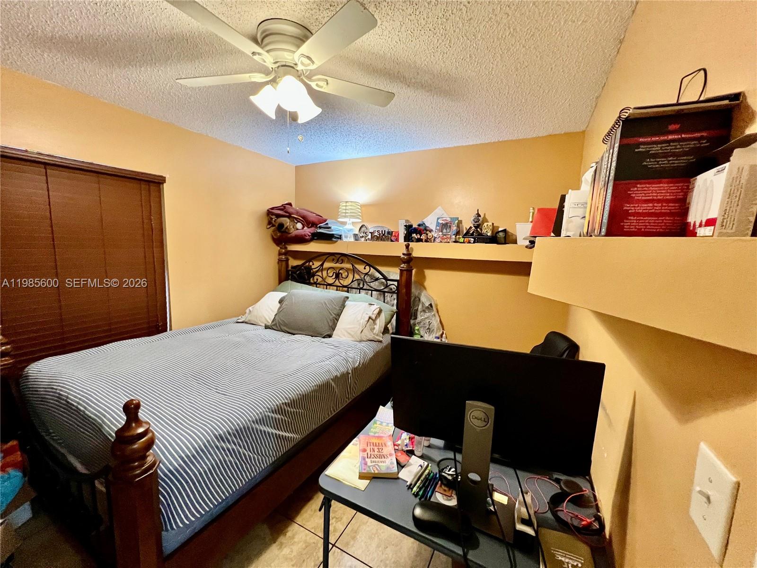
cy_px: 284
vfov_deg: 89.9
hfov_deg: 106.2
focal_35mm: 13
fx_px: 284
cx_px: 378
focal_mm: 1.57
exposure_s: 1/60
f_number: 1.8
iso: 500
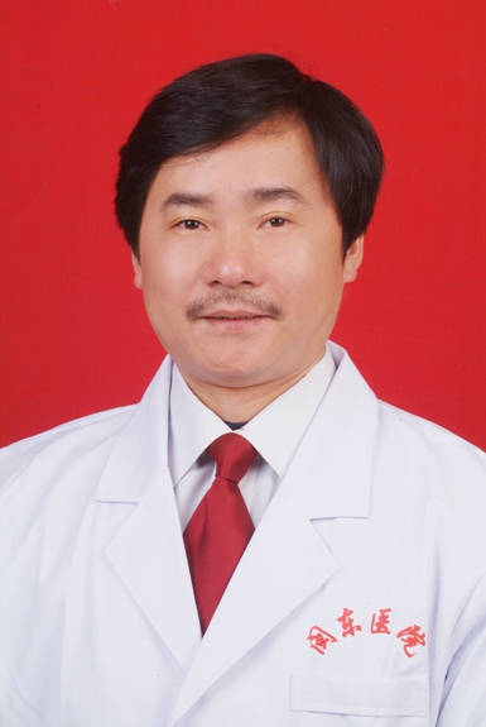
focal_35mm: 113
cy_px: 364
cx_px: 243
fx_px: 2281
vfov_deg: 18.1
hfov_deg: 12.2
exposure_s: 1/90
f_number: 19
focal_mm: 75
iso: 100
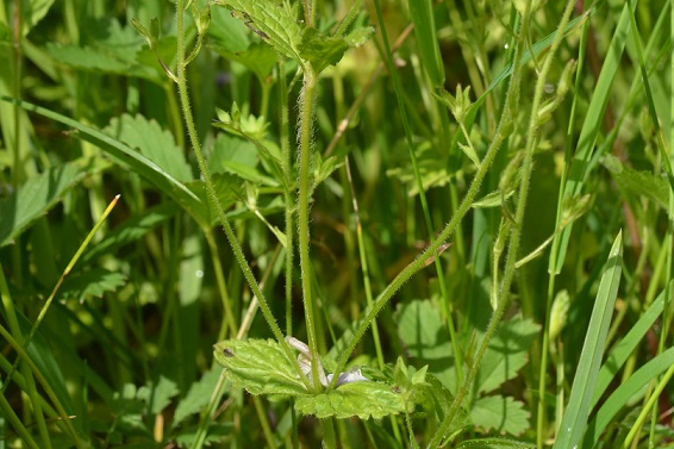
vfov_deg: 9.9
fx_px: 2564
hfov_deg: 15.0
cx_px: 339
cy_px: -57
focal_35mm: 137
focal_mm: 60
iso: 640
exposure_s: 1/1000
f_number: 9
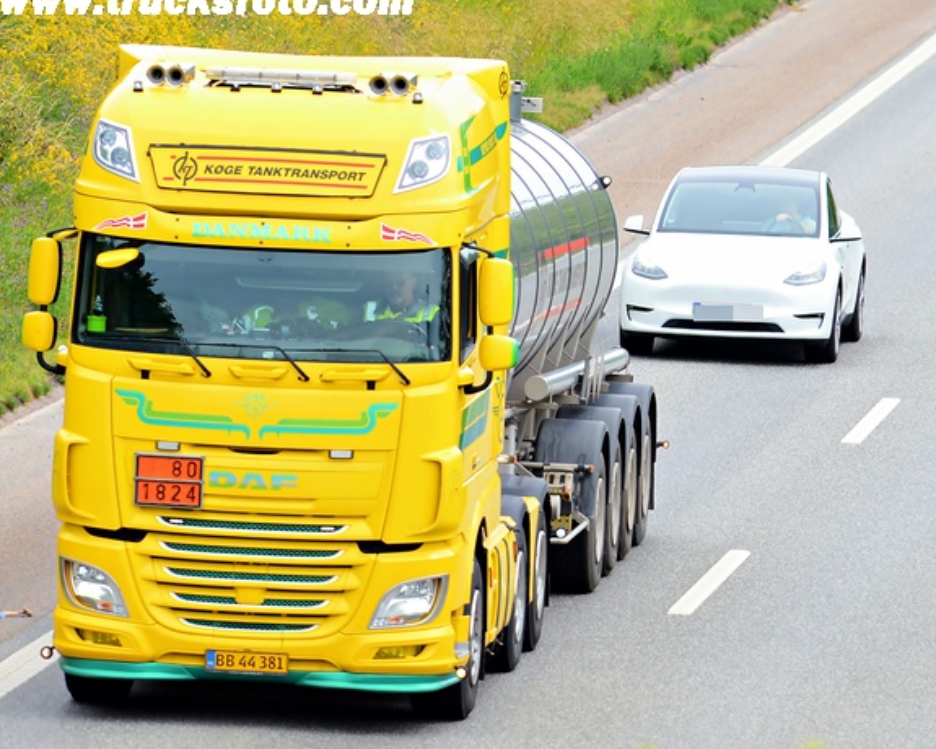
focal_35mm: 352
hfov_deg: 5.5
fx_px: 9751
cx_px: 366
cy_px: 394
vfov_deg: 4.4
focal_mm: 180
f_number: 7.1
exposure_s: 1/640
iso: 640
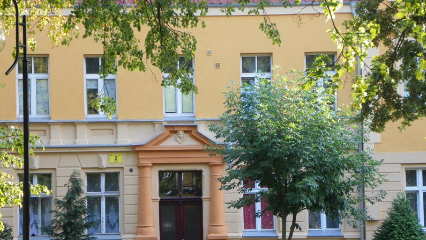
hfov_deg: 13.3
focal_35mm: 162
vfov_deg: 7.5
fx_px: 1830
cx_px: 213
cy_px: 151
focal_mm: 26.4
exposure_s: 1/50
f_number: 4.5
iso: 80
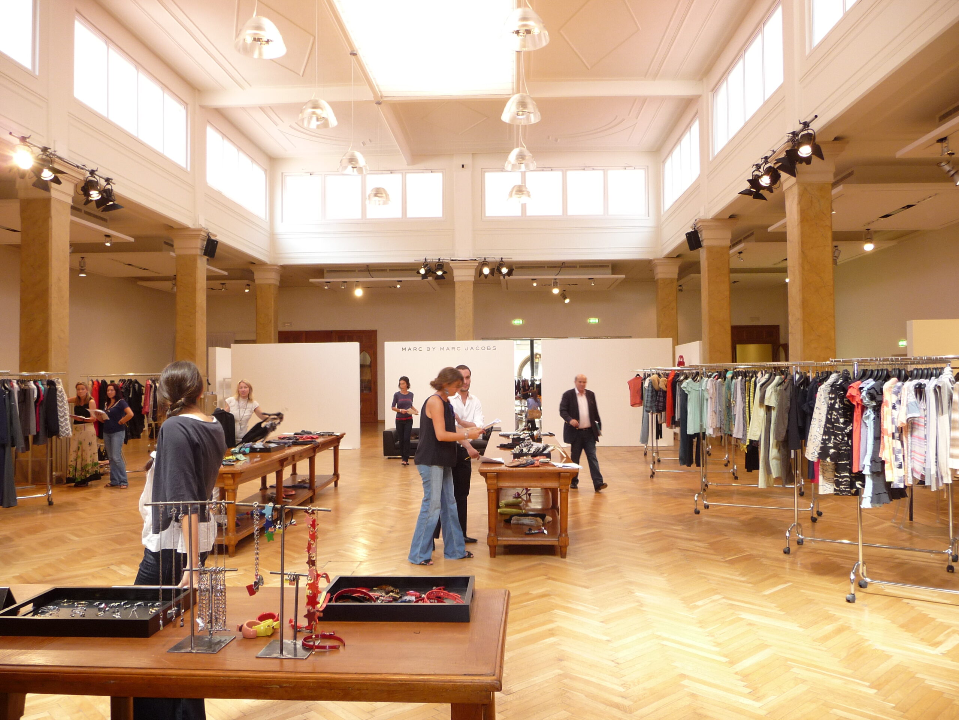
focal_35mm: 28
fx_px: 776
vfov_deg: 49.7
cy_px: 360
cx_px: 480
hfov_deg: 63.4
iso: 125
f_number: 3.3
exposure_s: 1/30
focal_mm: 4.7
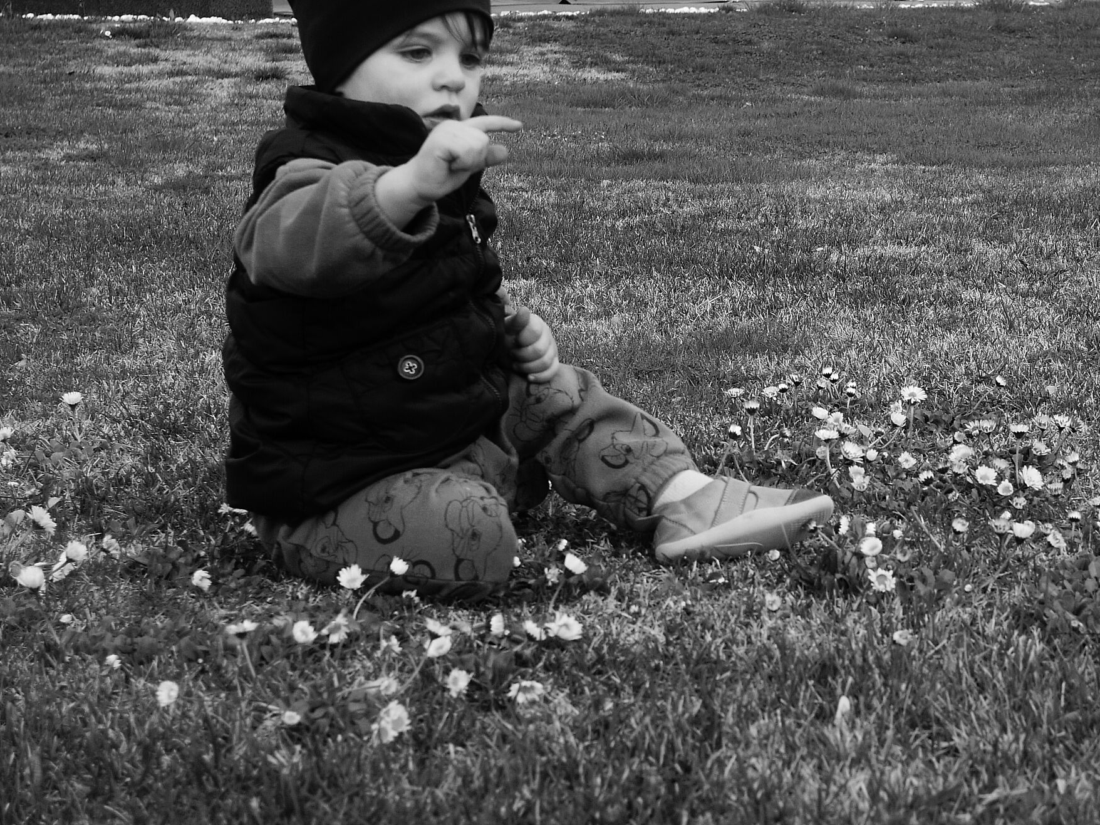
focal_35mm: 82
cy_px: 354
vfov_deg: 18.0
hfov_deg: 23.7
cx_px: 728
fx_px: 2606
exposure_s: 1/160
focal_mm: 12.8
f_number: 2.8
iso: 80
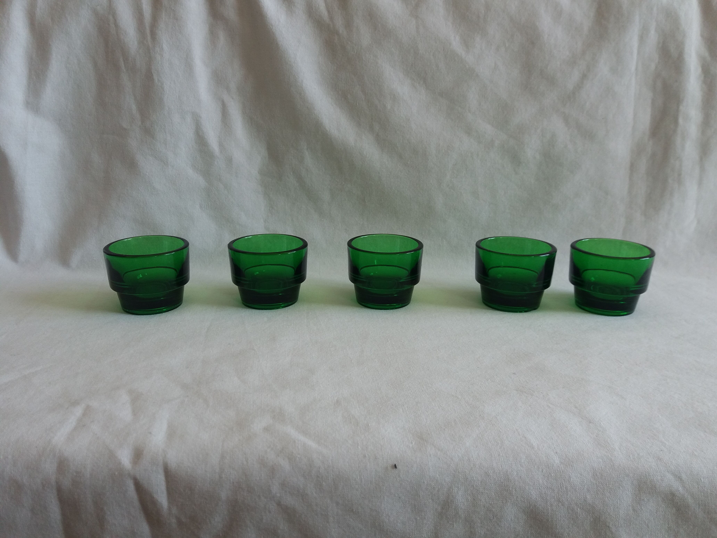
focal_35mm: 28
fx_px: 580
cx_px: 358
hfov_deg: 63.4
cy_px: 269
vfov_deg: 49.7
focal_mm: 3.7
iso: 64
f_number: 1.9
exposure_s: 1/149
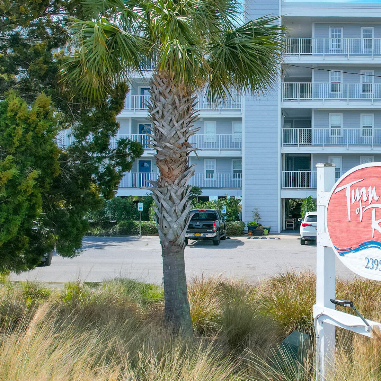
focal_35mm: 51
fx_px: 635
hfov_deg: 31.7
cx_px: 346
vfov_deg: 33.4
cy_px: 176
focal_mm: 8.38
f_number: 2.8
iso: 110
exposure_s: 1/1600
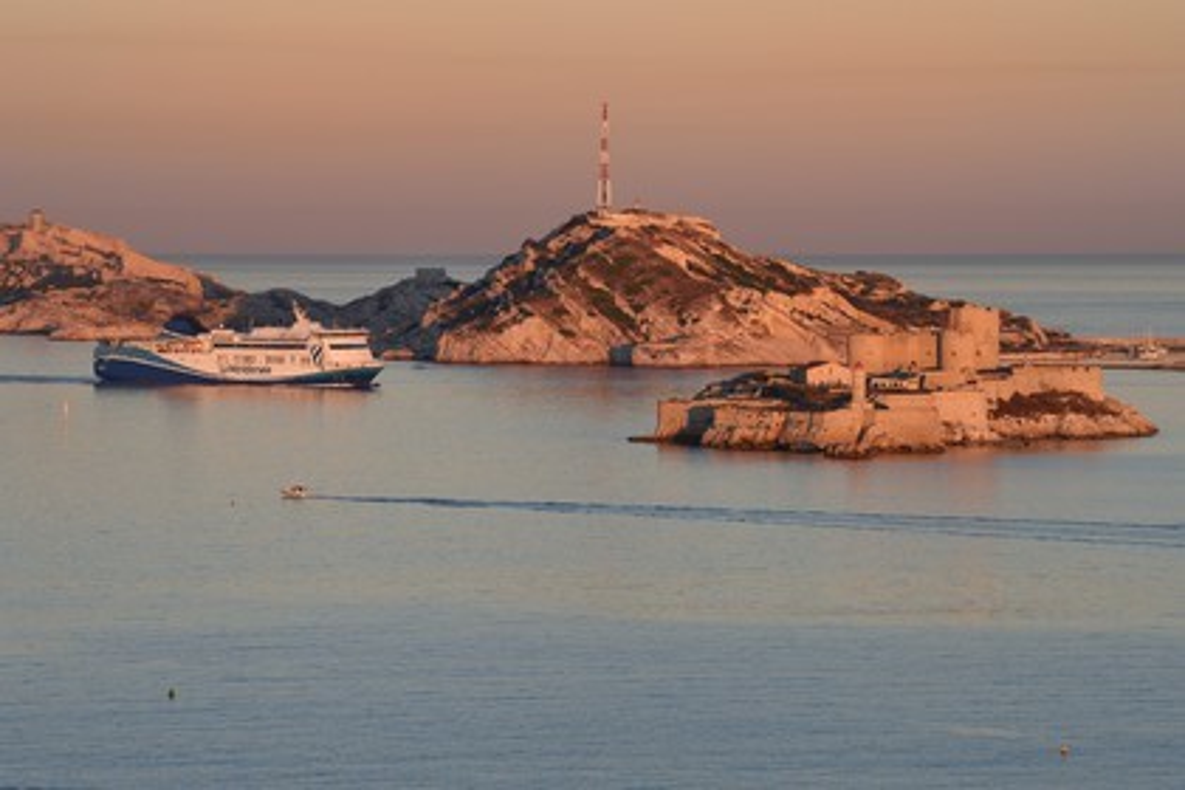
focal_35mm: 200
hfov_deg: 10.3
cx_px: 592
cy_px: 395
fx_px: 6583
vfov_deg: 6.9
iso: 200
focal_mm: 200
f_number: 7.1
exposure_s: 1/200
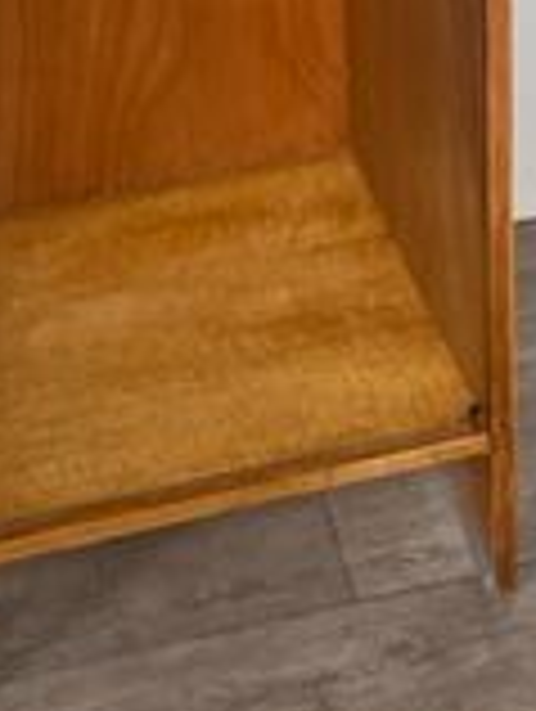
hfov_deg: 14.1
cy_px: -374
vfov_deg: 16.9
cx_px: 410
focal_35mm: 105
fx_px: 2162
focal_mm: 5.1
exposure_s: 1/110
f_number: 1.6
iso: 125
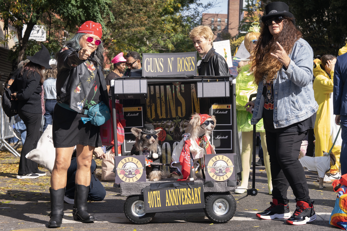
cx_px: 174
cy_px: 116
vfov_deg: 19.5
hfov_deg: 28.8
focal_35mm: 70
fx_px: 675
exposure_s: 1/160
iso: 200
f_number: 7.1
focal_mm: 70
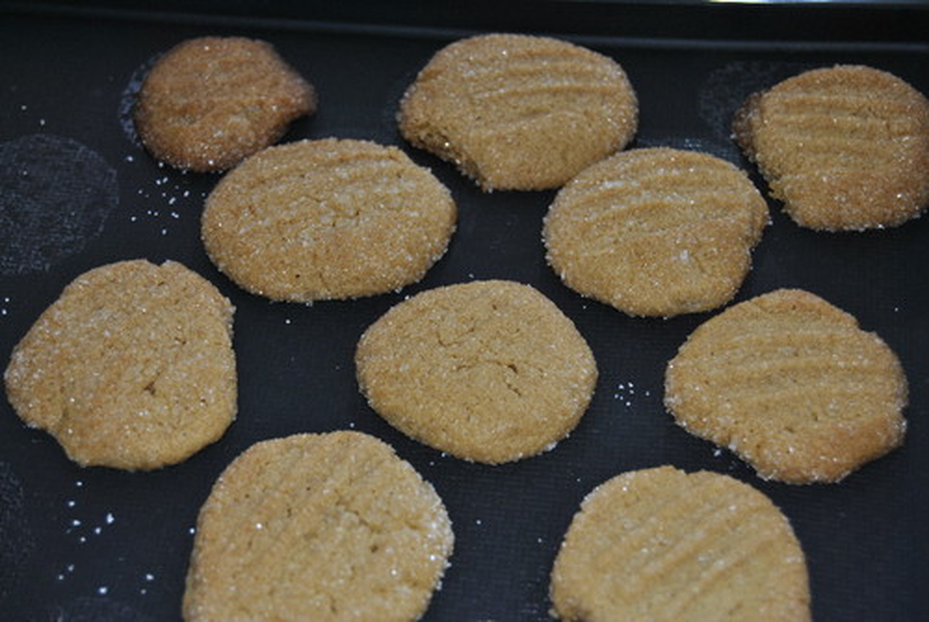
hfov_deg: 27.0
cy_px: 311
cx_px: 464
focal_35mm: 75
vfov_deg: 18.2
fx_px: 1938
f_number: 5.6
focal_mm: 50
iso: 200
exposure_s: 1/60
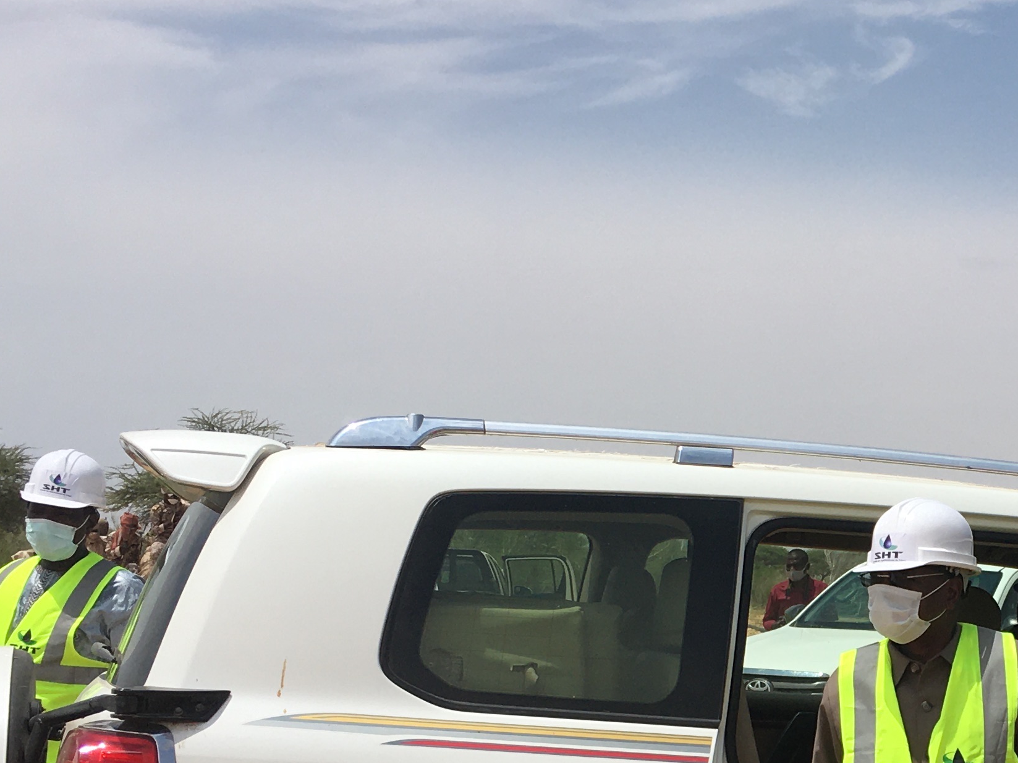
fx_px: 2088
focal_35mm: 71
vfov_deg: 20.3
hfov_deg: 26.2
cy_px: 683
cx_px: 981
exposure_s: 1/2959
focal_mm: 4.15
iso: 25
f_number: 2.2
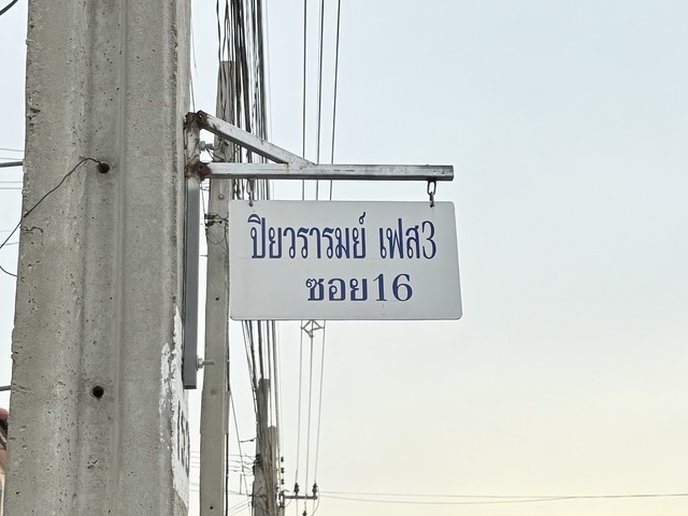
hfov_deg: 71.6
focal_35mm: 24
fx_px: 477
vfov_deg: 56.8
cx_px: 344
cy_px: 258
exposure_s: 1/491
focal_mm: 6.76
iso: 80
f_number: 1.78
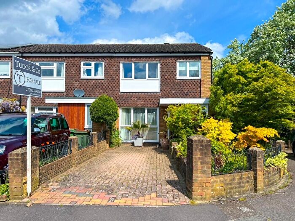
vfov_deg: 53.1
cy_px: 110
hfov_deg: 67.3
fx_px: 222
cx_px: 148
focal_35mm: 26
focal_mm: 5.7
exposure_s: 1/4600
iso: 50
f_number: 1.5
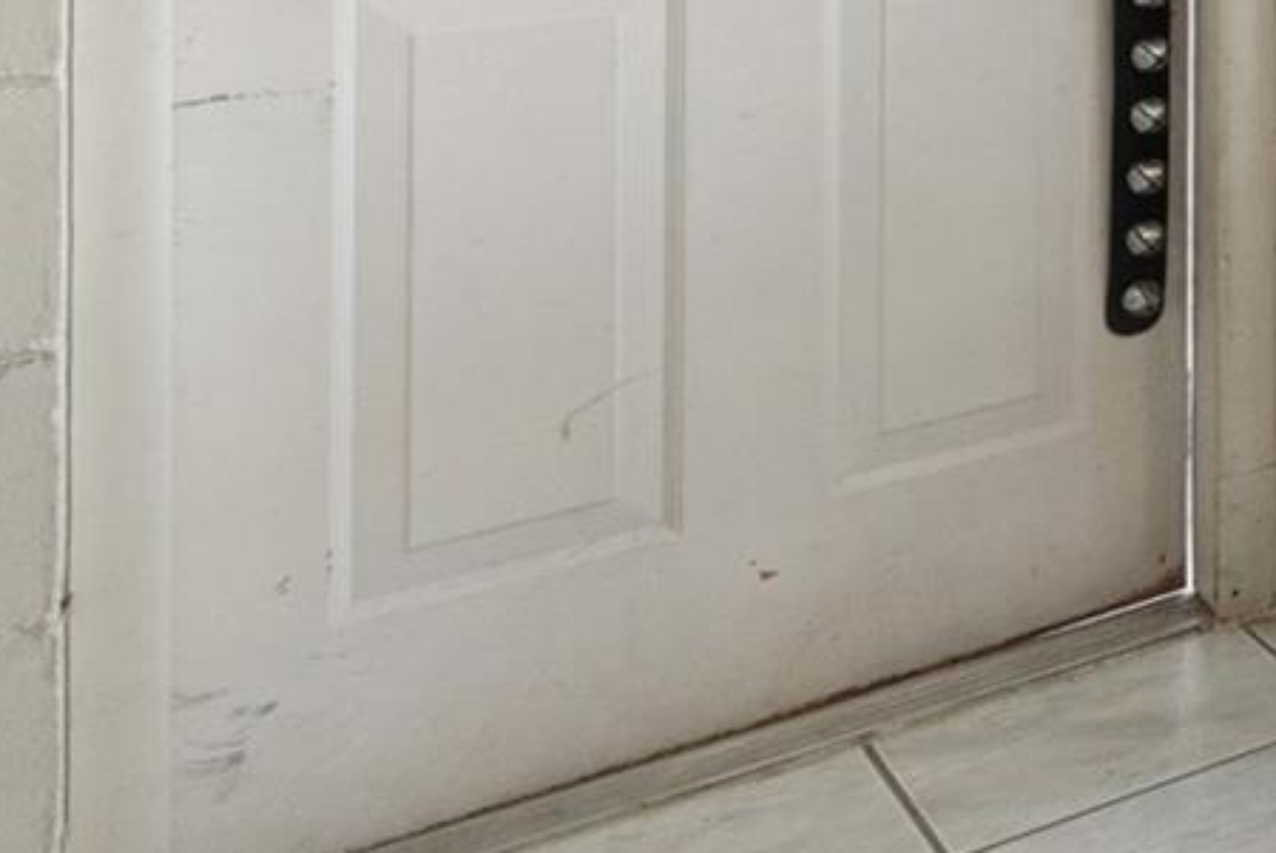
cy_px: -345
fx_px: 2022
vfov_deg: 21.0
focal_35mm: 57
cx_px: 2234
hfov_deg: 22.5
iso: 400
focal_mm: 16
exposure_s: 1/200
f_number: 9
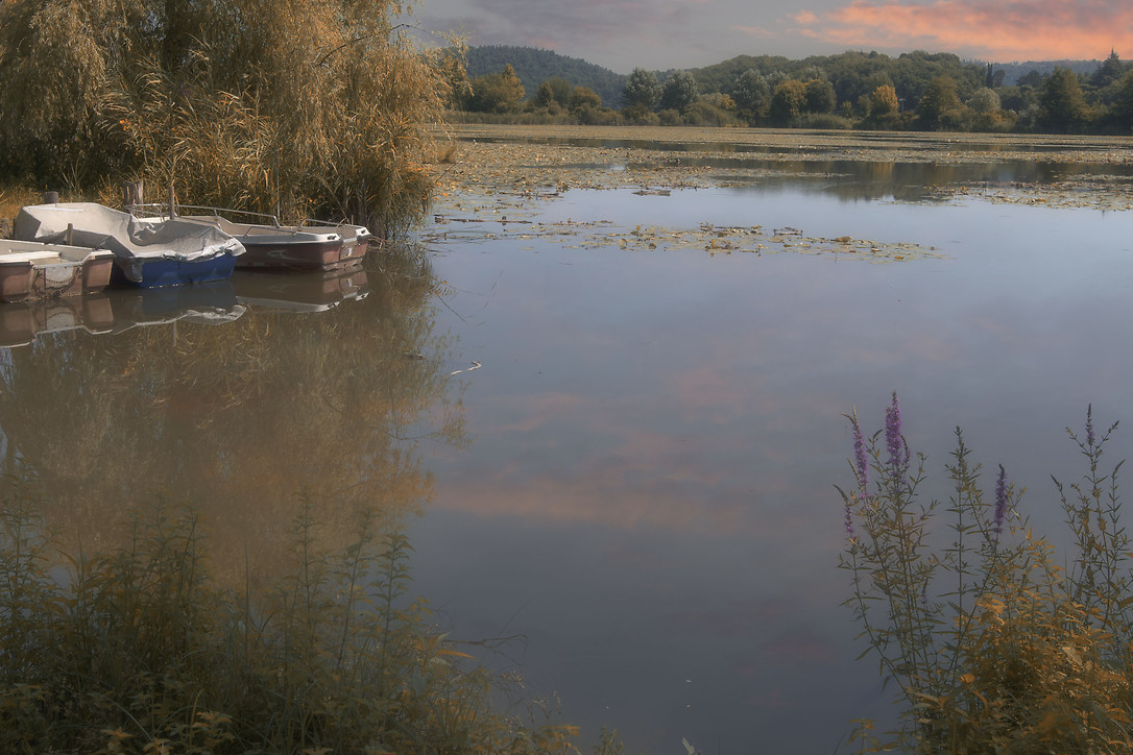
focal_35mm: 42
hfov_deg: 46.4
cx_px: 583
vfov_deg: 31.6
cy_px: 248
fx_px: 1322
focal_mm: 19
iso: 64
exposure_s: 1/400
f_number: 8
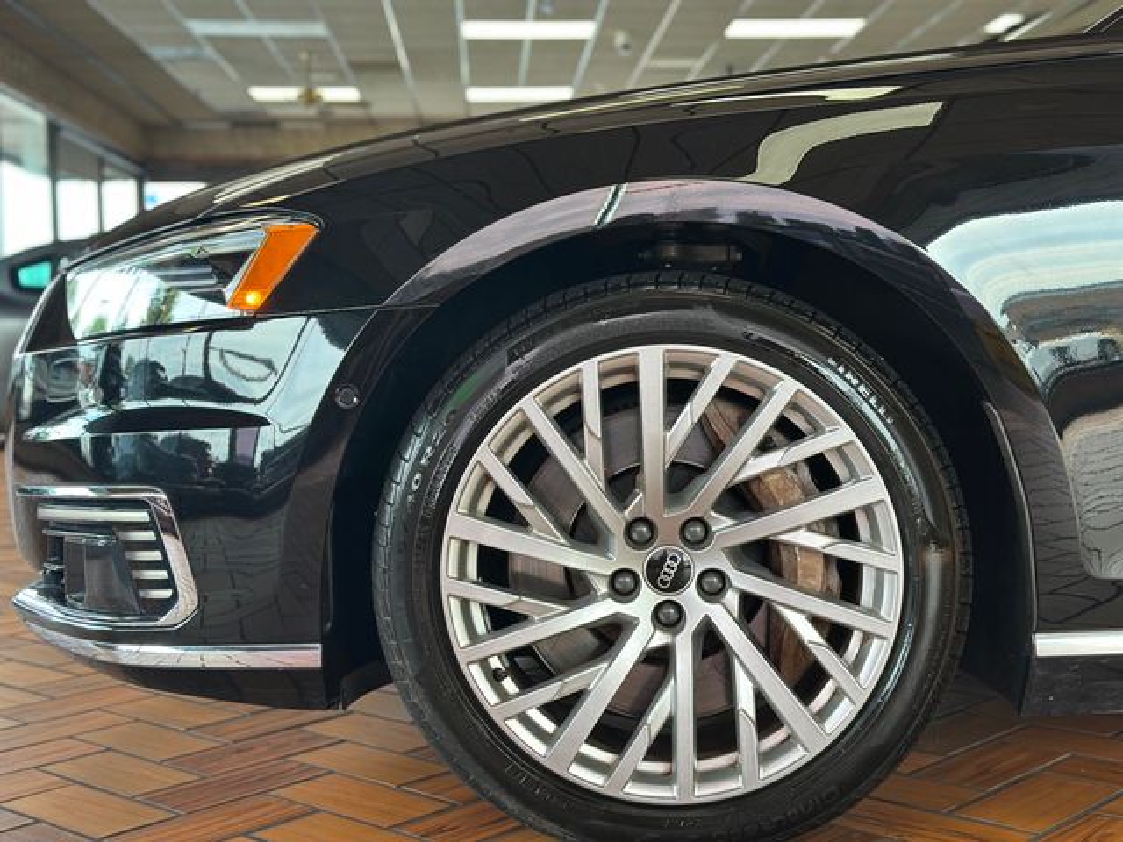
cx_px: 562
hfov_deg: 39.7
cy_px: 421
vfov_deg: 30.3
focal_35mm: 48
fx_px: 1557
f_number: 1.78
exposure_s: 1/120
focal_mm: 6.86
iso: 64
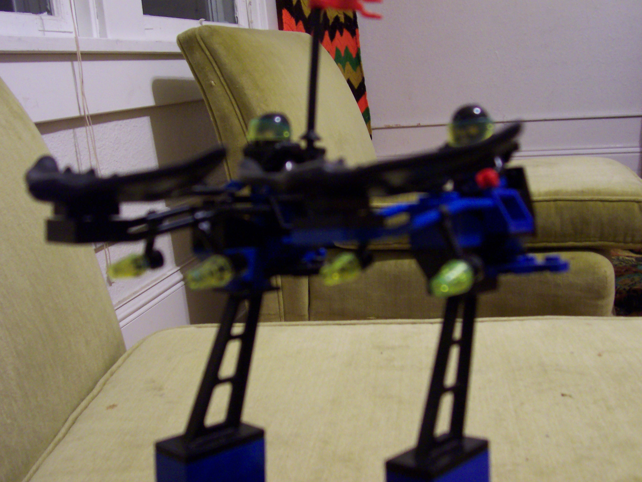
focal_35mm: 37
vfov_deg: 38.7
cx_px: 321
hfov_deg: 50.1
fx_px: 686
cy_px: 241
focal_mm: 5.6
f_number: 2.8
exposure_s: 1/8
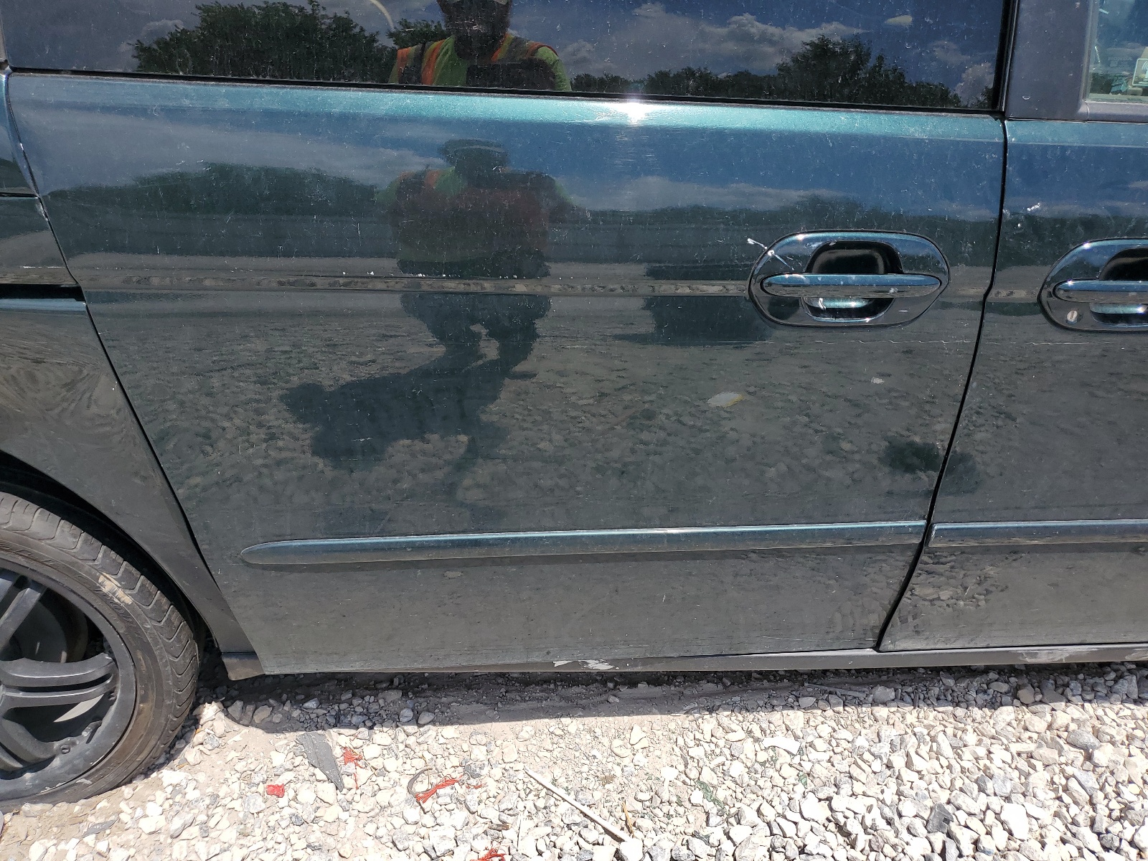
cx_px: 574
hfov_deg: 67.3
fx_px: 862
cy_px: 430
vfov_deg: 53.1
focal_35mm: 26
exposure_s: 1/3333
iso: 50
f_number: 1.5
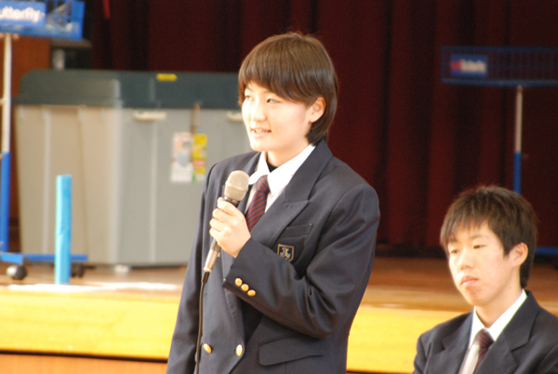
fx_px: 6985
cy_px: 187
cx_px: 279
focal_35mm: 450
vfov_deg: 3.1
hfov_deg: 4.6
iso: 1600
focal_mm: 300
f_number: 6.3
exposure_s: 1/30
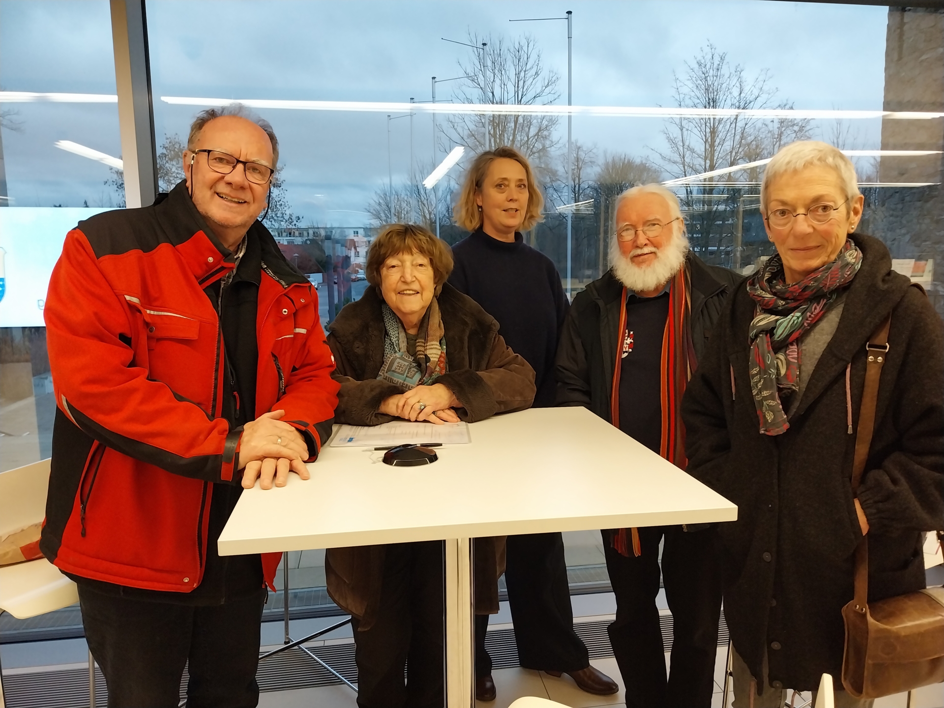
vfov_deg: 53.1
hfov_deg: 67.3
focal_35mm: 26
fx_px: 709
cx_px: 472
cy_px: 354
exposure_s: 1/60
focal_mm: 4
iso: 250
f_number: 1.8
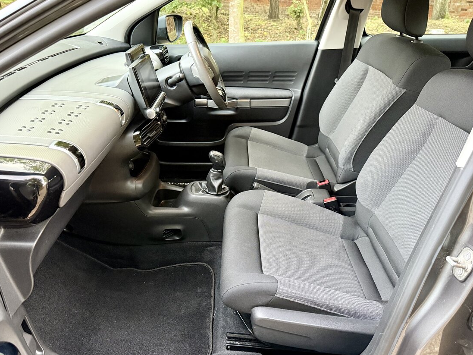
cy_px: 179
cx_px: 237
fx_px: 383
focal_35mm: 28
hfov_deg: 63.4
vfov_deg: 49.8
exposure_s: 1/60
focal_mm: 6.76
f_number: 1.78
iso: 640
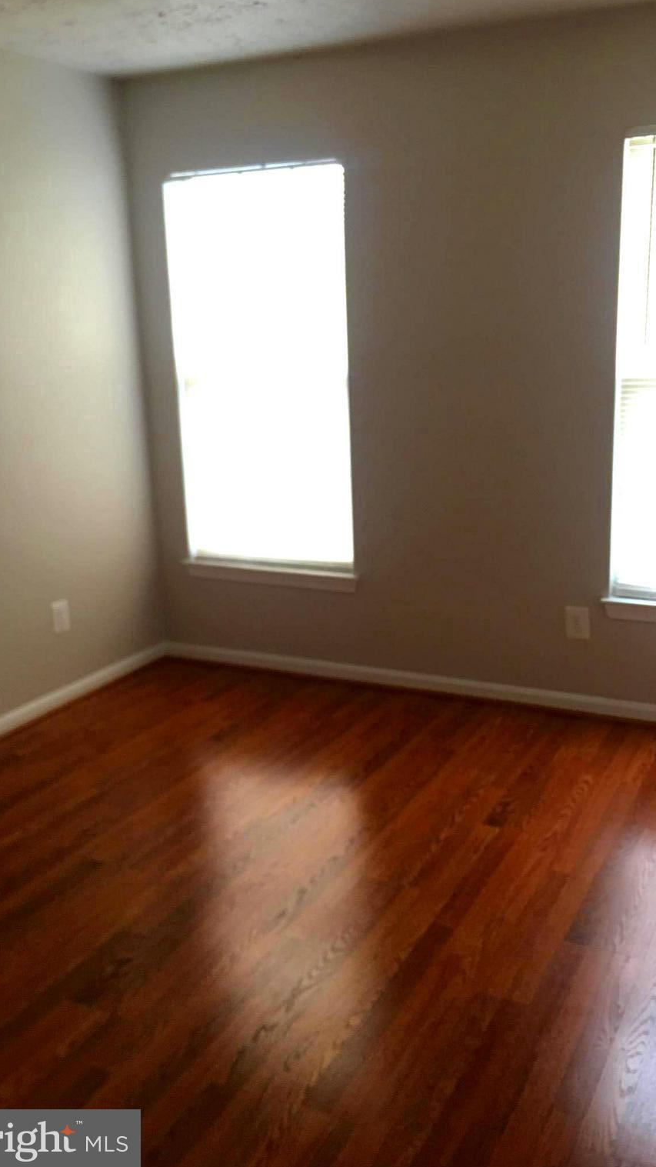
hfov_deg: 36.5
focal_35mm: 32
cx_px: 391
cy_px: 582
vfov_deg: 61.0
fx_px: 990
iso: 40
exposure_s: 1/15
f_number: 2.2
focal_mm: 4.15
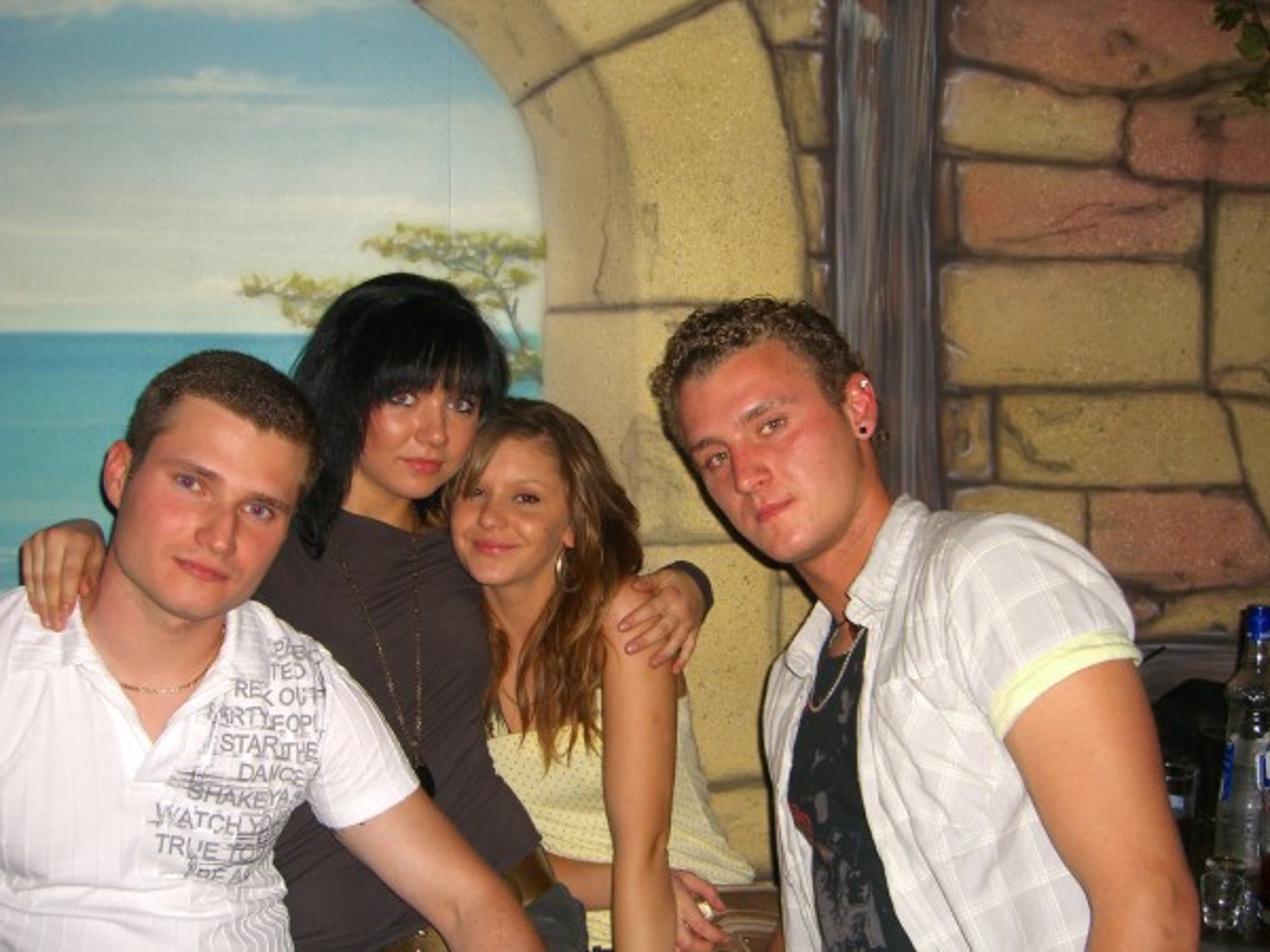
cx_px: 635
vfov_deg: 37.7
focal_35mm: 38
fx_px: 1394
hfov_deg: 49.0
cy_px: 476
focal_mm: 7.9
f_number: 2.8
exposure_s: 1/60
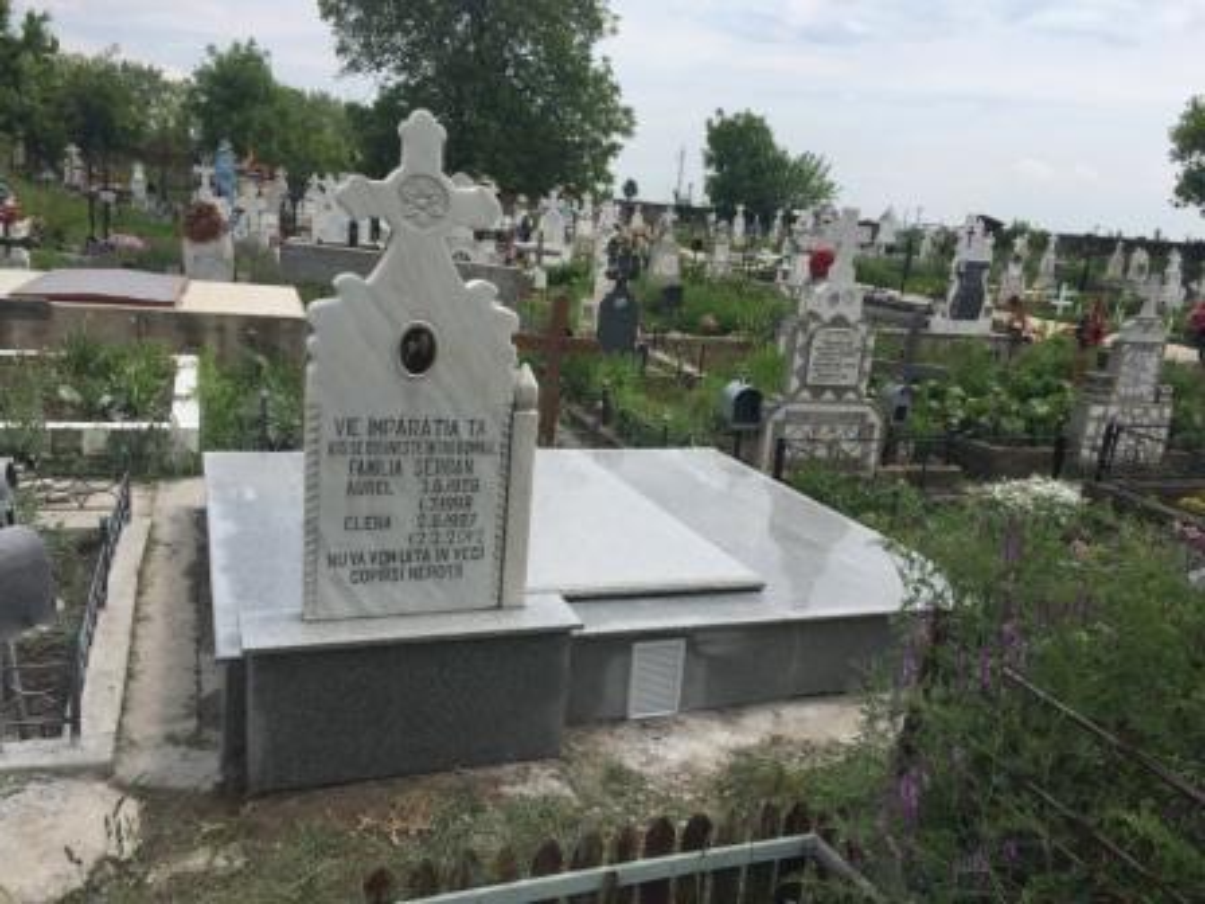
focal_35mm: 29
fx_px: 1010
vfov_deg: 48.2
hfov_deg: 61.7
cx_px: 602
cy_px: 452
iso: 32
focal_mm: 4.15
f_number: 2.2
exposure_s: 1/2639
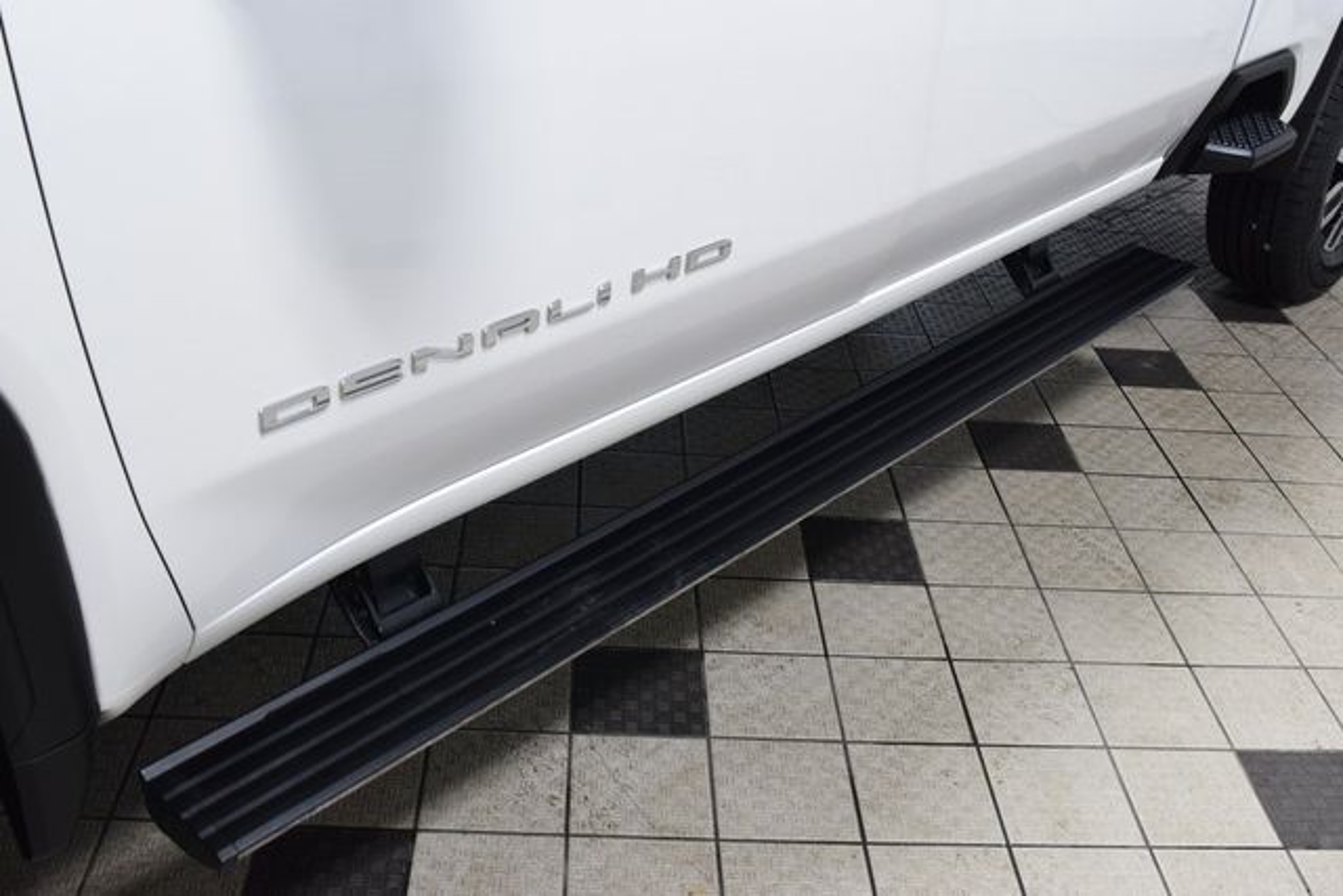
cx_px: 672
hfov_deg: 53.1
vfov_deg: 36.9
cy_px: 448
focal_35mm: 36
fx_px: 1343
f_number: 6.3
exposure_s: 1/15
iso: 640
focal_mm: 24
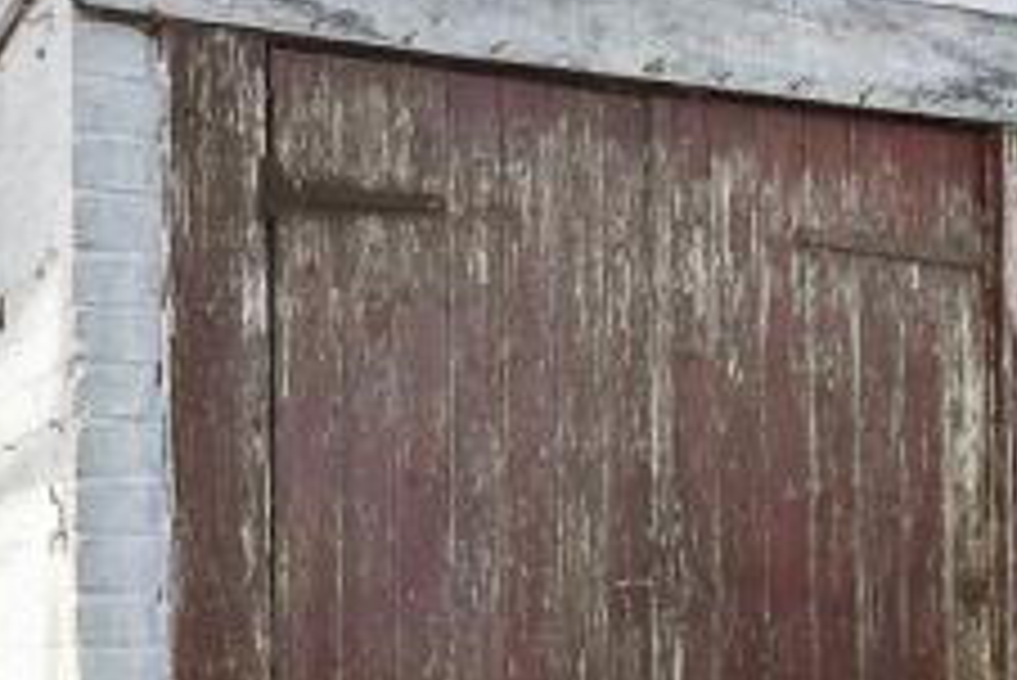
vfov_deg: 19.4
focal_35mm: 68
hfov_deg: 29.6
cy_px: 709
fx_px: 1922
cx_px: 490
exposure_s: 1/320
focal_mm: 10
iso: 400
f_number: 8
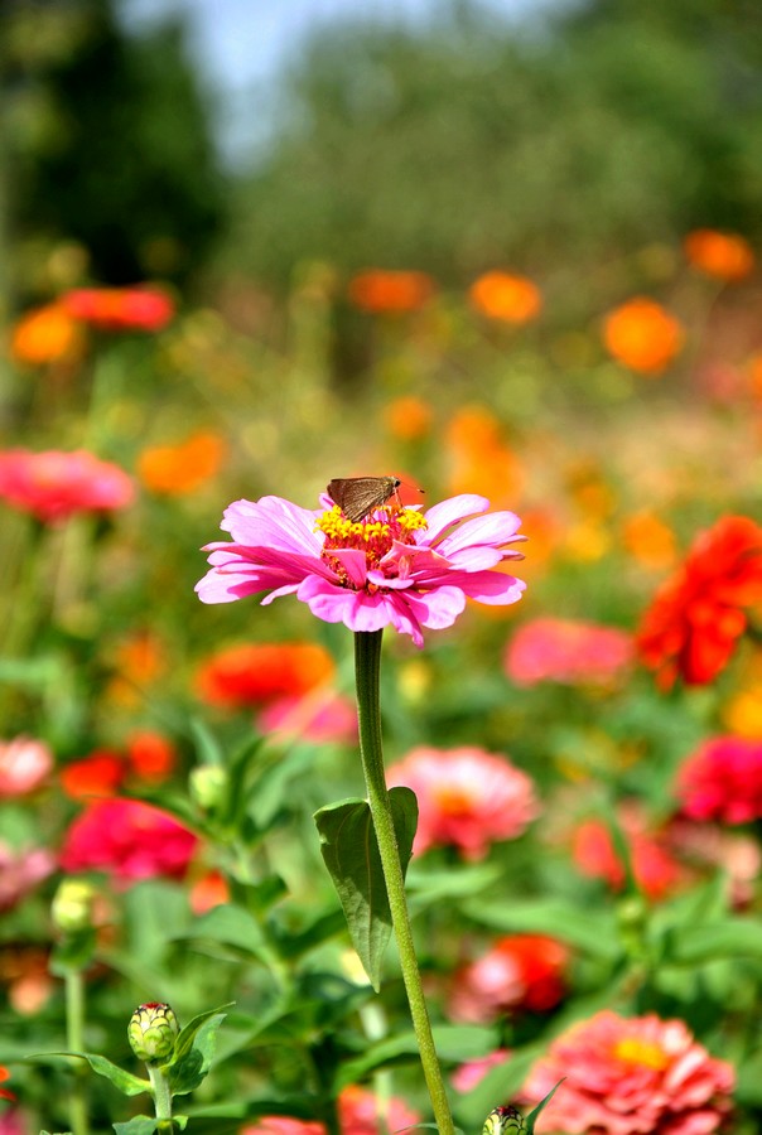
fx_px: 4977
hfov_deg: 8.8
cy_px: 568
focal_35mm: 158
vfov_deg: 13.0
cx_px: 381
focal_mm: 105
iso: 100
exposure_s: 1/250
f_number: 5.6
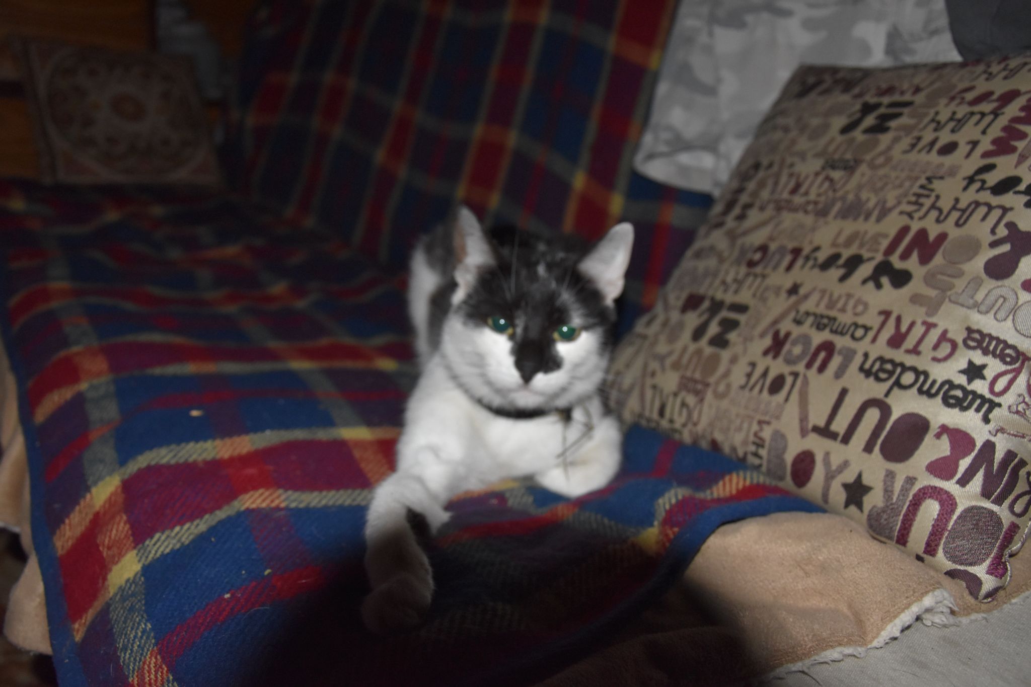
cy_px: 344
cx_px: 516
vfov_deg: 41.7
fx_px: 902
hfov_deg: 59.5
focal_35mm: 32
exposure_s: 1/60
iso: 2000
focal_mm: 21
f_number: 3.8
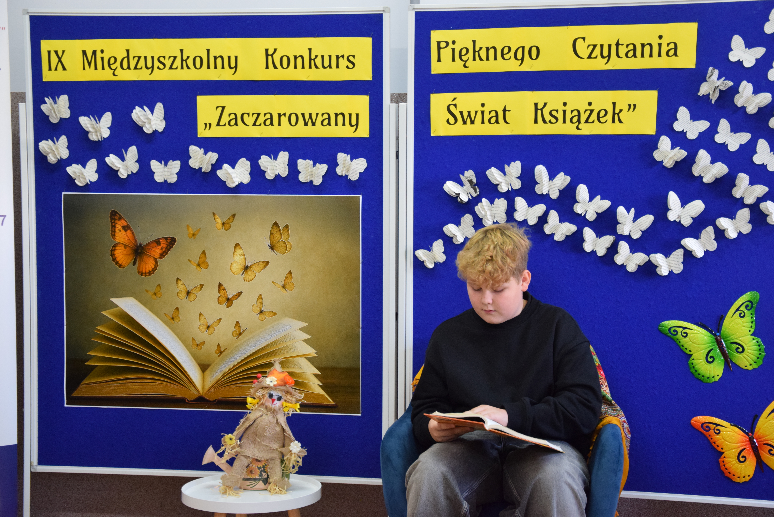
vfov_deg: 20.2
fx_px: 1452
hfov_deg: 29.9
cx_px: 387
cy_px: 258
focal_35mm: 68
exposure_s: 1/60
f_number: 4.8
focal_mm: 45
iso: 1100
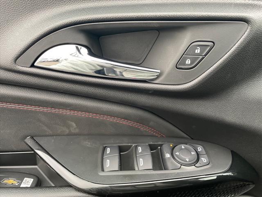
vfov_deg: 53.1
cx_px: 131
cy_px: 98
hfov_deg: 67.3
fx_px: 197
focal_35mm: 26
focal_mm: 4.2
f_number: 1.6
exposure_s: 1/60
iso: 250
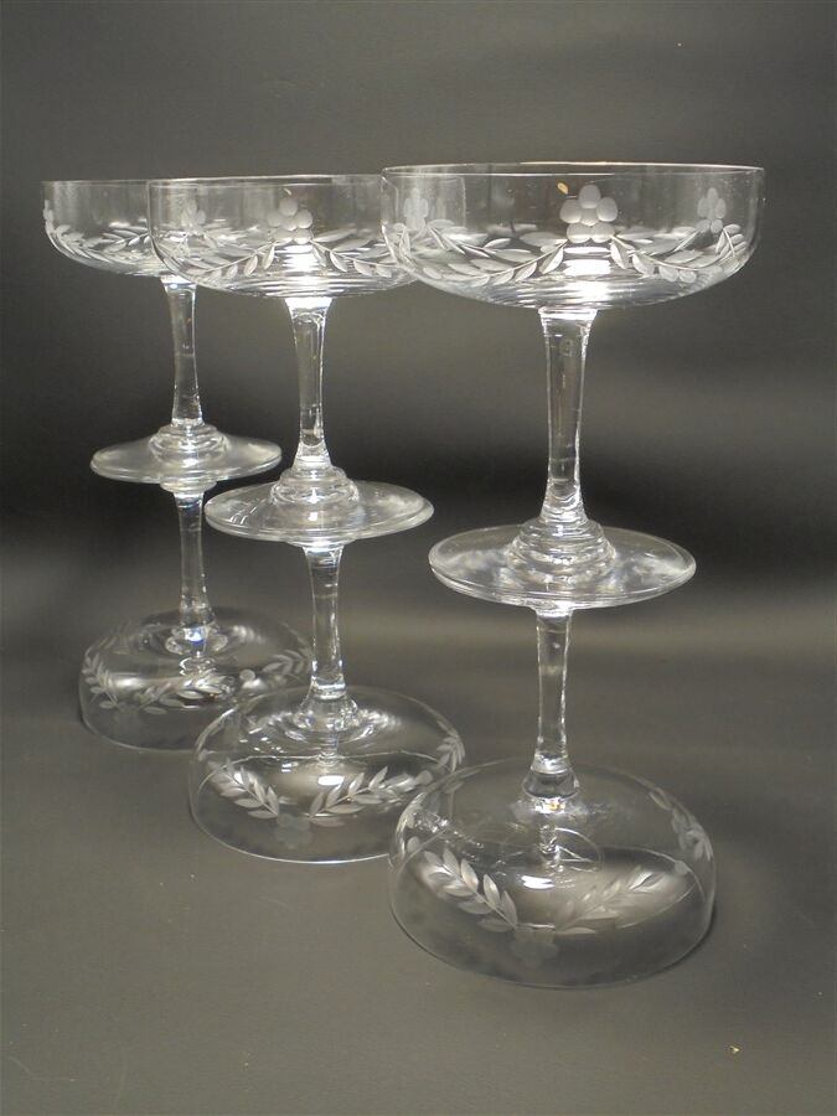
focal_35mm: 38
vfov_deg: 49.0
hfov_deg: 37.7
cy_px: 558
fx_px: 1225
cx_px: 418
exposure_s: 1/30
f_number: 4.2
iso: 200
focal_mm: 6.9
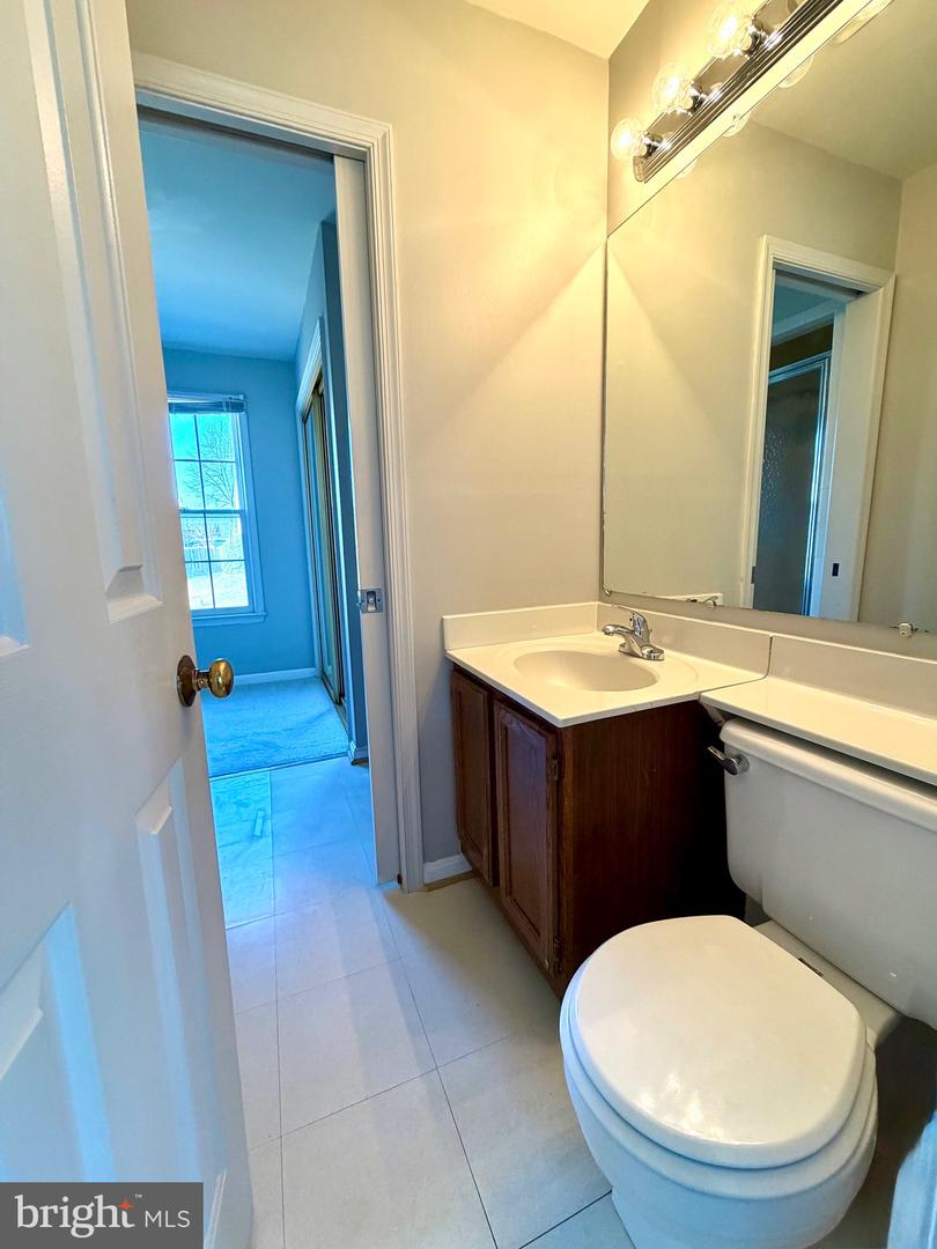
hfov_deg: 85.7
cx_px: 468
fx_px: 505
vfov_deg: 102.1
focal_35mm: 14
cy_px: 624
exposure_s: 1/120
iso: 250
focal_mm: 2.22
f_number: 2.2
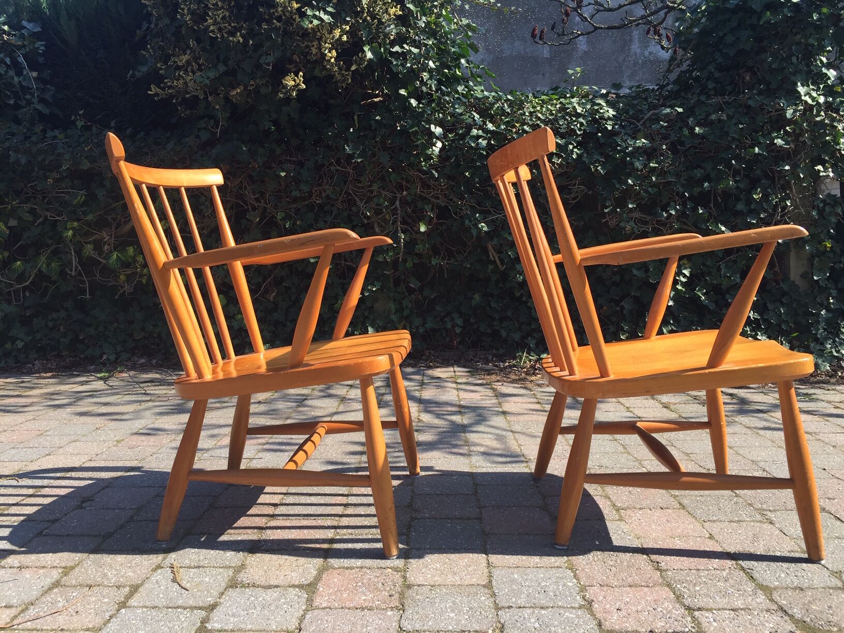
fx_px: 707
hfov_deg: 61.7
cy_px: 316
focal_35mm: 29
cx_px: 422
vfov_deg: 48.2
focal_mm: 4.15
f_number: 2.2
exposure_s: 1/879
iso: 32
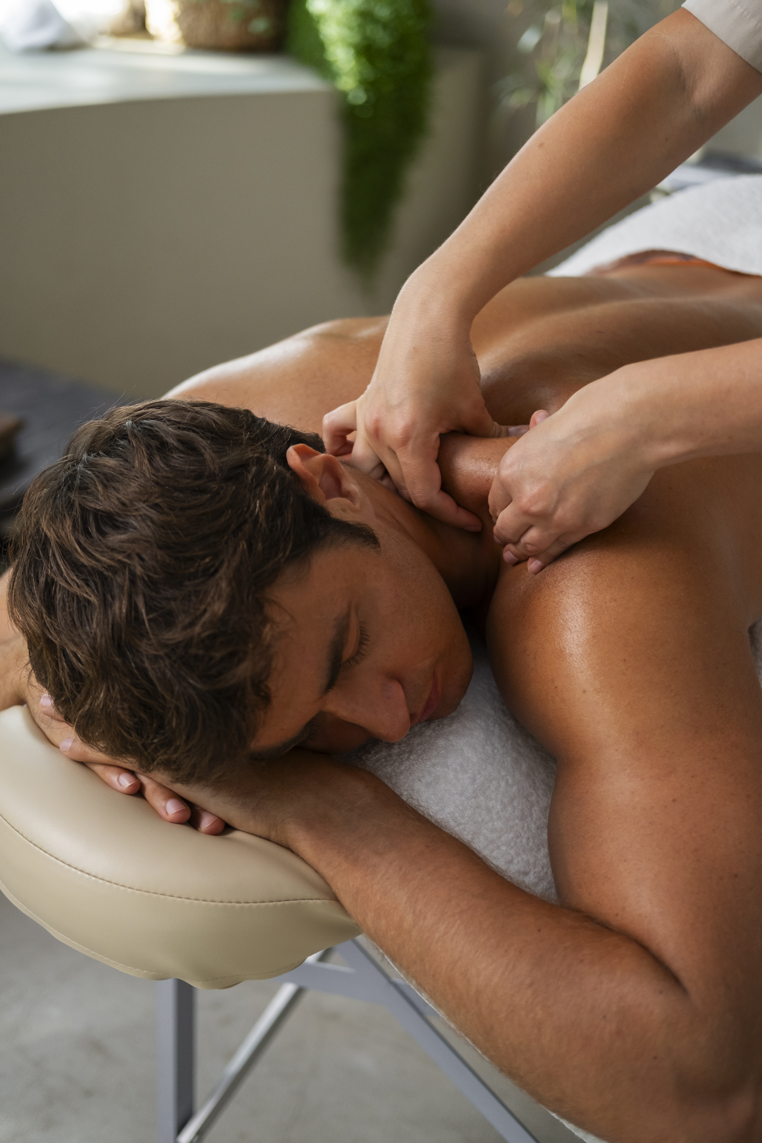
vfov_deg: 37.5
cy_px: 572
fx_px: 1683
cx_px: 381
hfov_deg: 25.5
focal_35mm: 53
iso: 640
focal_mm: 35
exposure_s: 1/400
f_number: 2
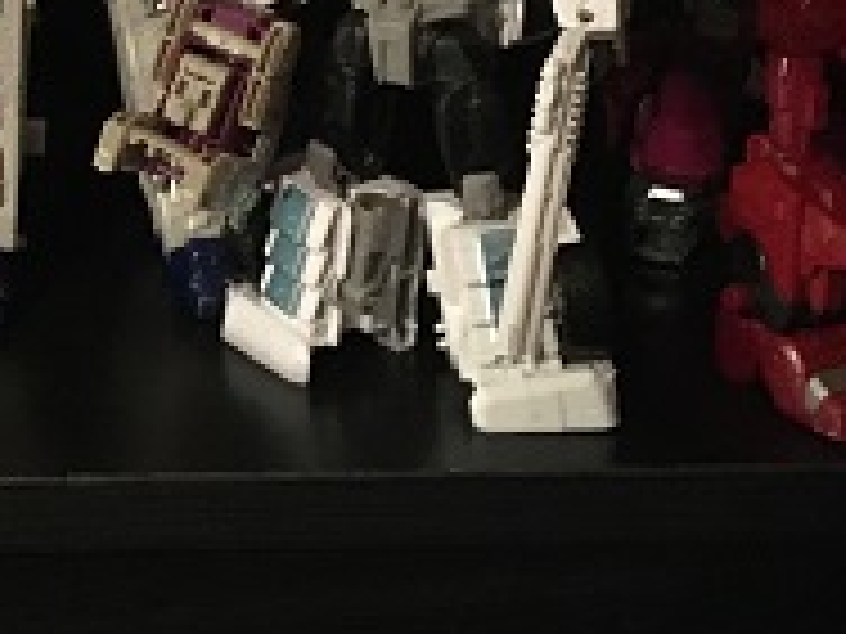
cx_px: 27
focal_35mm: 77
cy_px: -173
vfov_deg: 18.0
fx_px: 1882
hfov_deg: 24.3
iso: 320
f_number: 2.2
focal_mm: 4.15
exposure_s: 1/15
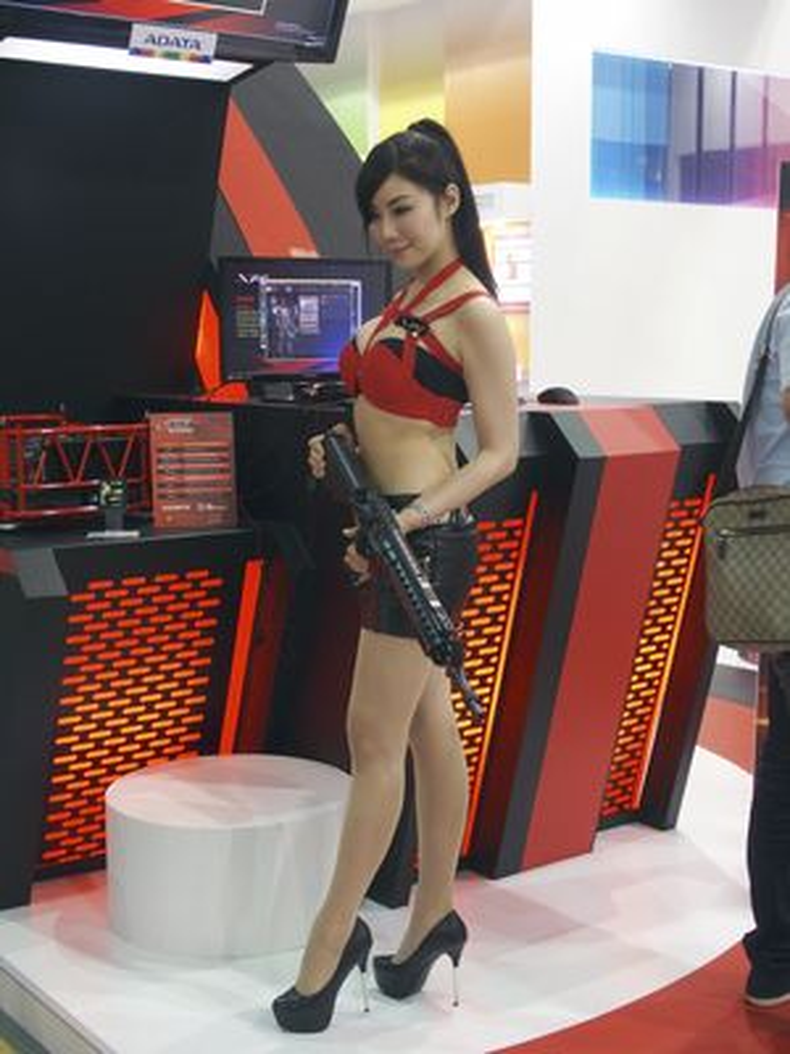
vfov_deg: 38.2
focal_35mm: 50
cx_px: 395
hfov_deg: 29.1
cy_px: 527
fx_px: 1521
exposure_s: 1/50
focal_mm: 10.8
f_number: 3.5
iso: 320
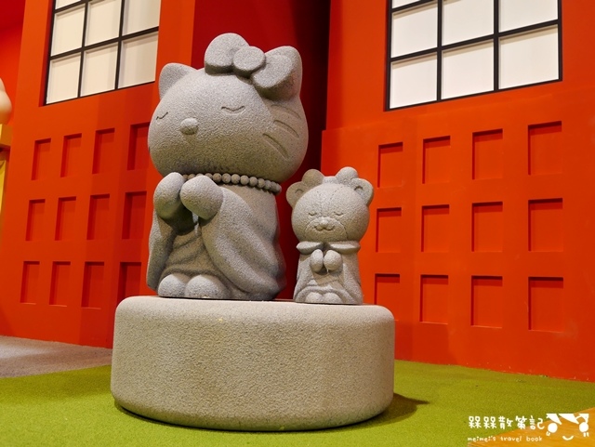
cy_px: 224
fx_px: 585
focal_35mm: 34
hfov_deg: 53.9
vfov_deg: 41.8
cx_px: 298
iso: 400
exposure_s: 1/40
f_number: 4
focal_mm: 17
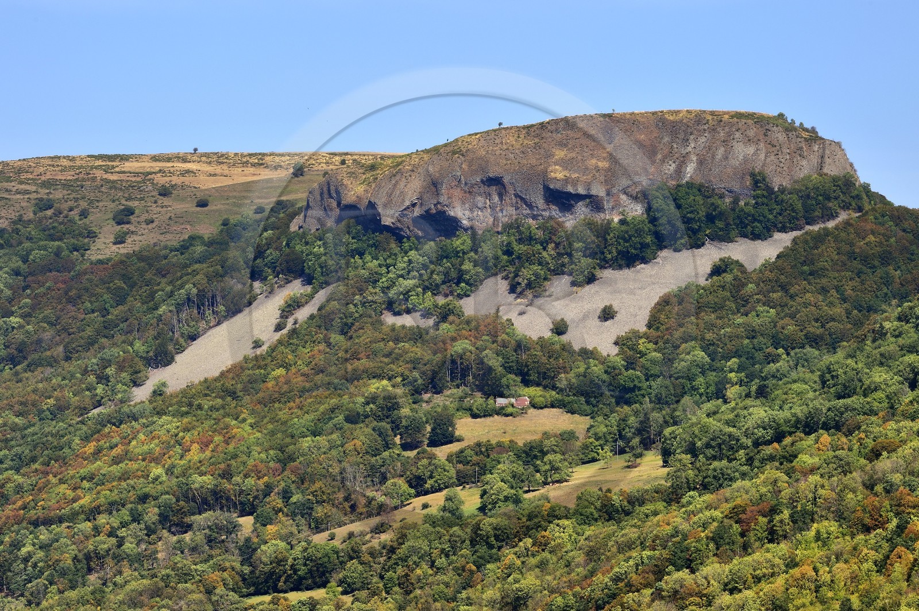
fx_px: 5101
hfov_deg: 10.3
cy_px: 306
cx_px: 460
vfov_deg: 6.9
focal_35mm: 200
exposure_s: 1/250
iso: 200
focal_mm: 200
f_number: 13
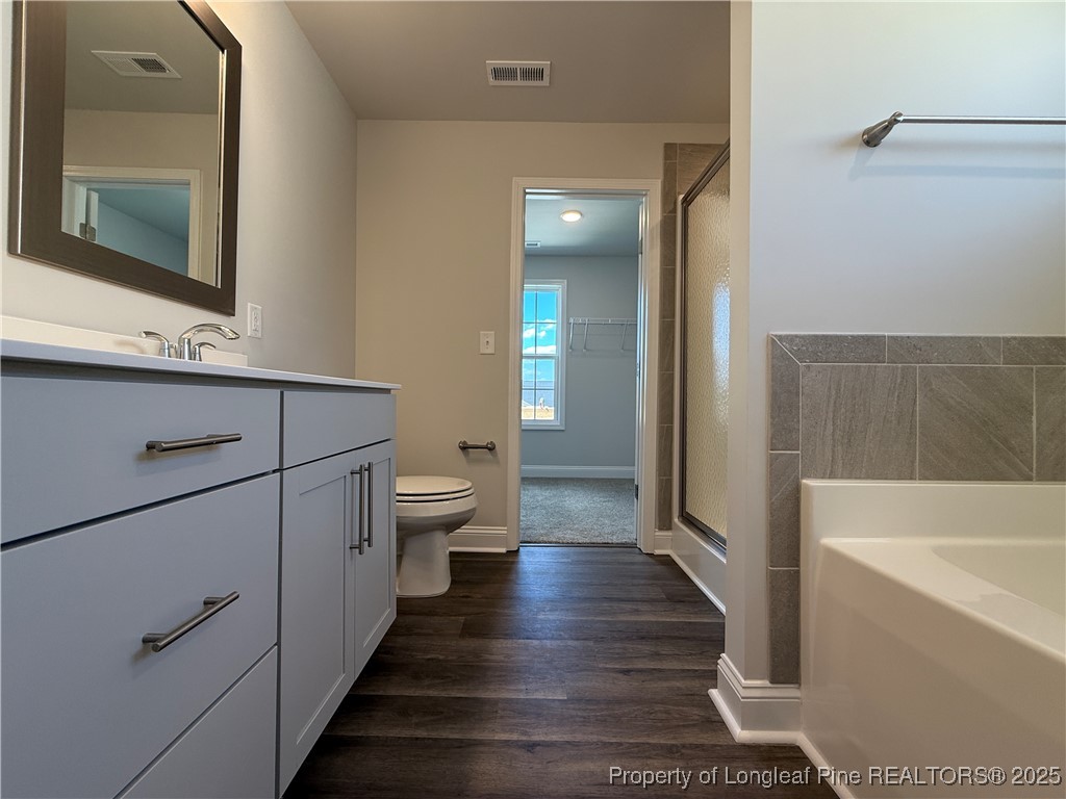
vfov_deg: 85.7
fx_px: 431
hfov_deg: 102.1
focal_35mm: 14
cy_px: 400
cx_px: 533
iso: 100
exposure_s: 1/120
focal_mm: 2.22
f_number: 2.2
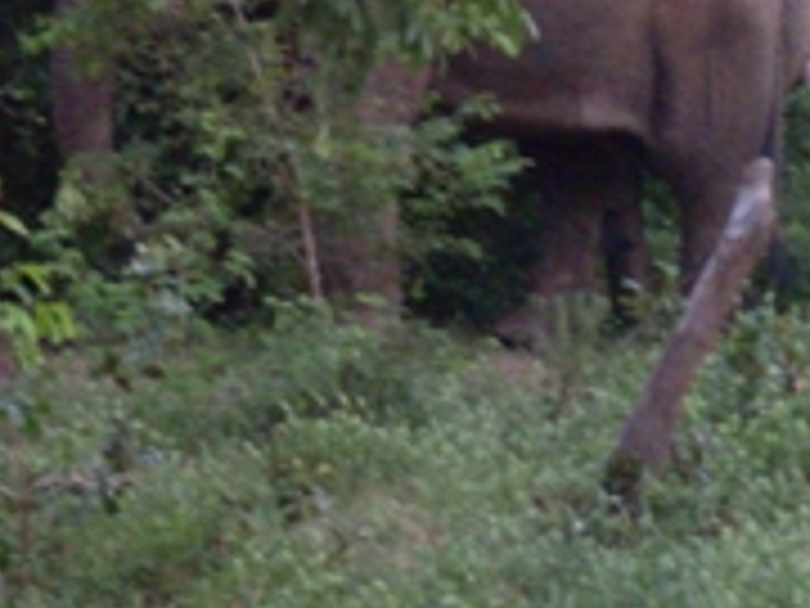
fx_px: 6645
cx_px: 738
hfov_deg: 7.0
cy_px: 158
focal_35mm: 284
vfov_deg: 5.2
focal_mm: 18.9
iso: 240
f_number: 5.2
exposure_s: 1/60
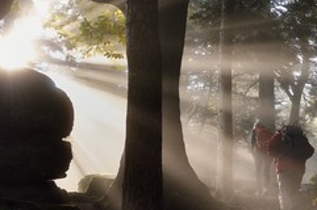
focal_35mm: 70
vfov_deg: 19.4
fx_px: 616
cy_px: 89
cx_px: 202
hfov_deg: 28.8
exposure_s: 1/320
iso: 400
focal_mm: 40
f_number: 7.1
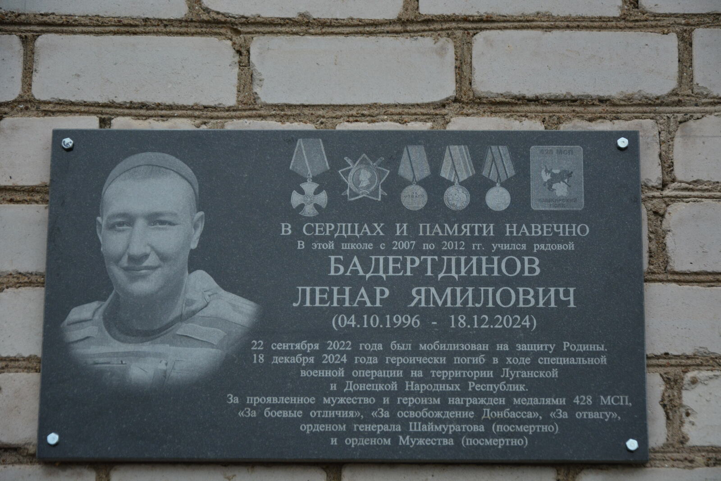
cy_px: 240
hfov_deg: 17.1
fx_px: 2403
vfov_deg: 11.4
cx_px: 360
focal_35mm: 120
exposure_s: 1/640
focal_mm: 80
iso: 800
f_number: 5.3
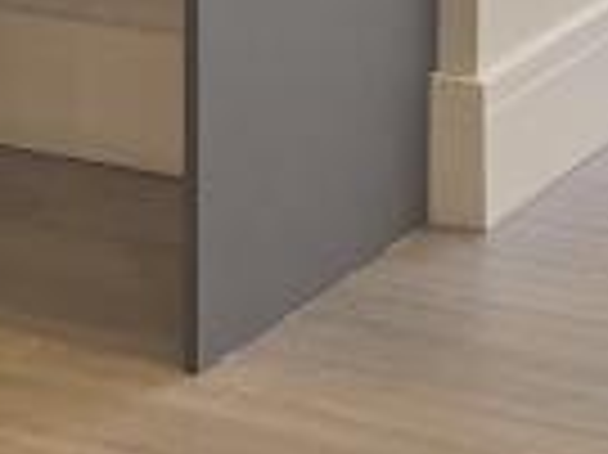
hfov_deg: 9.8
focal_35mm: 197
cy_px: -476
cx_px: -221
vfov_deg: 7.2
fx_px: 3457
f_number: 1.6
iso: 40
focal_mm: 5.1
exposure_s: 1/100
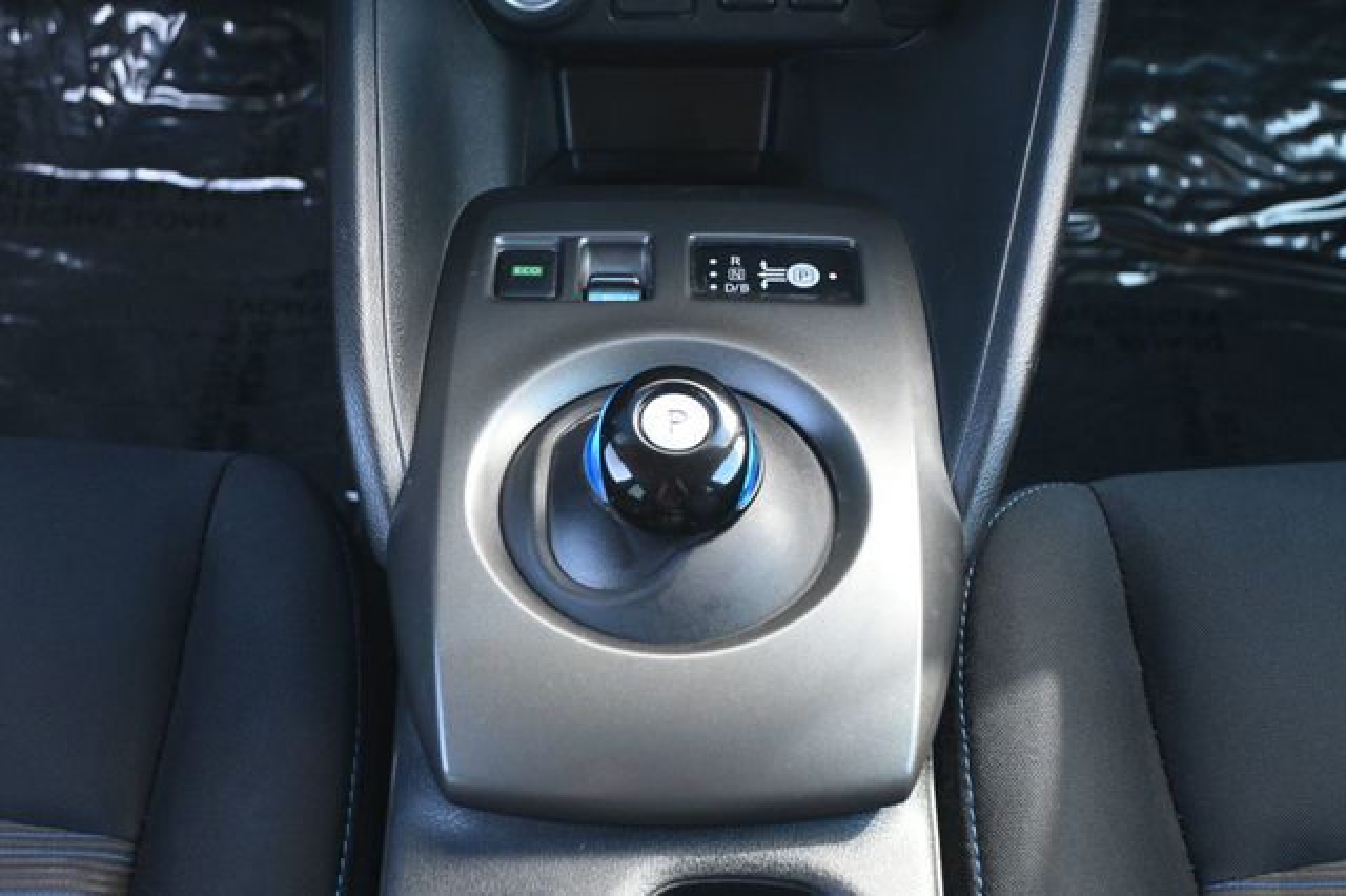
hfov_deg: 35.1
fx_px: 2130
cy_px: 448
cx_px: 673
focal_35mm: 57
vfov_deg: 23.8
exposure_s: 1/125
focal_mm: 38
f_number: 5.6
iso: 2500
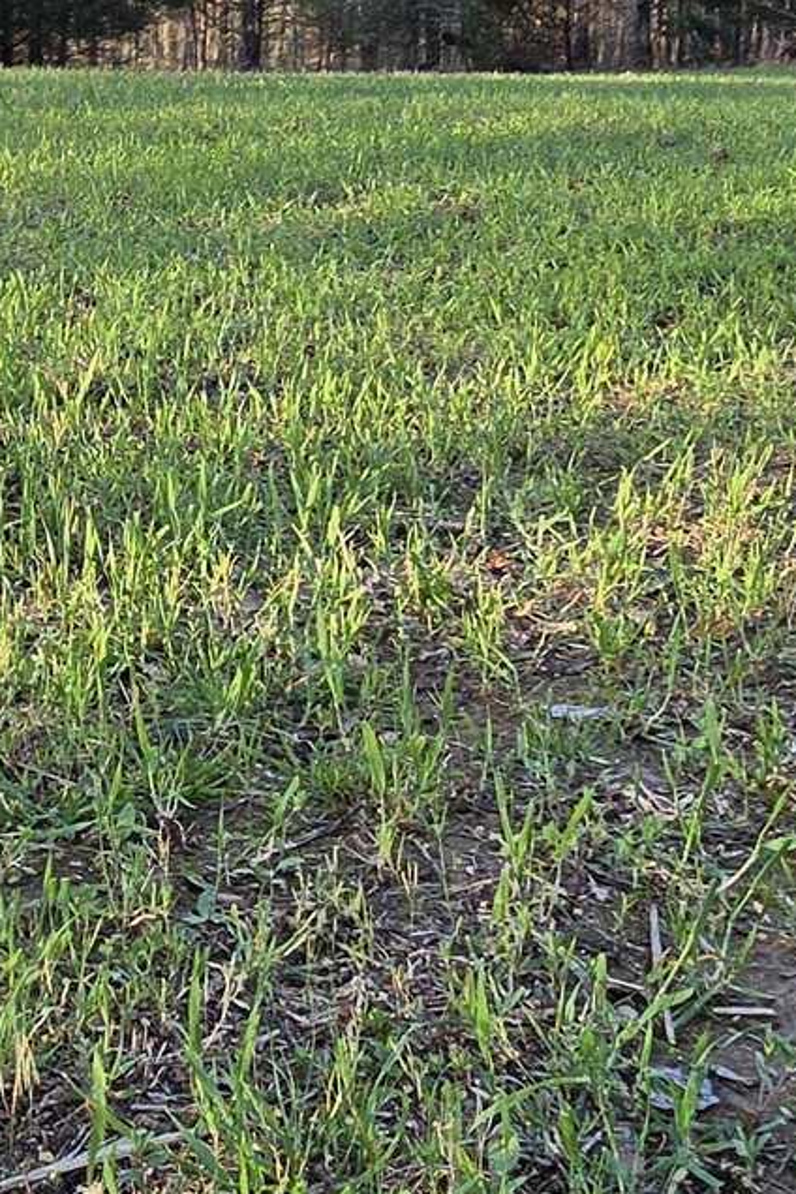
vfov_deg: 40.3
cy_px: 539
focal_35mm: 49
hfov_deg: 27.0
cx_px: 163
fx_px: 1625
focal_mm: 2.2
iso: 100
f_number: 2.2
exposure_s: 1/684
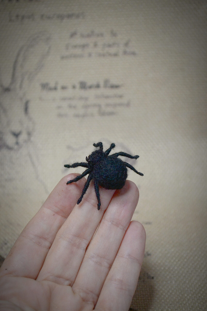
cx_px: 104
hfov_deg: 18.2
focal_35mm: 75
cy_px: 156
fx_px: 647
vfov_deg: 27.0
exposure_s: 1/320
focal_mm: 50
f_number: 5.6
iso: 800
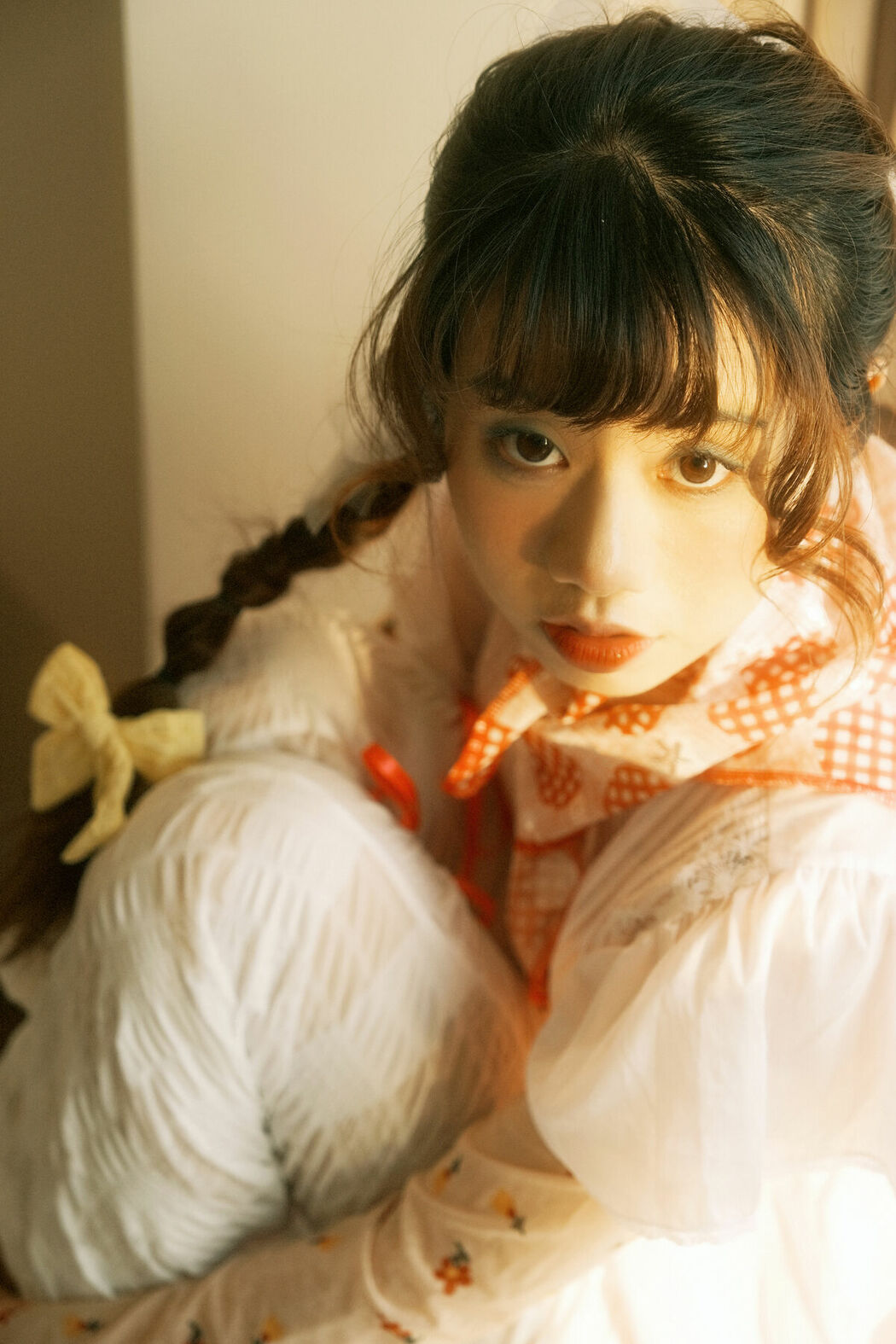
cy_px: 672
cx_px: 448
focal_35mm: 68
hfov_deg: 20.0
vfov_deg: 29.7
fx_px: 2538
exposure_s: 1/125
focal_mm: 45.5
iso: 250
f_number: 2.8
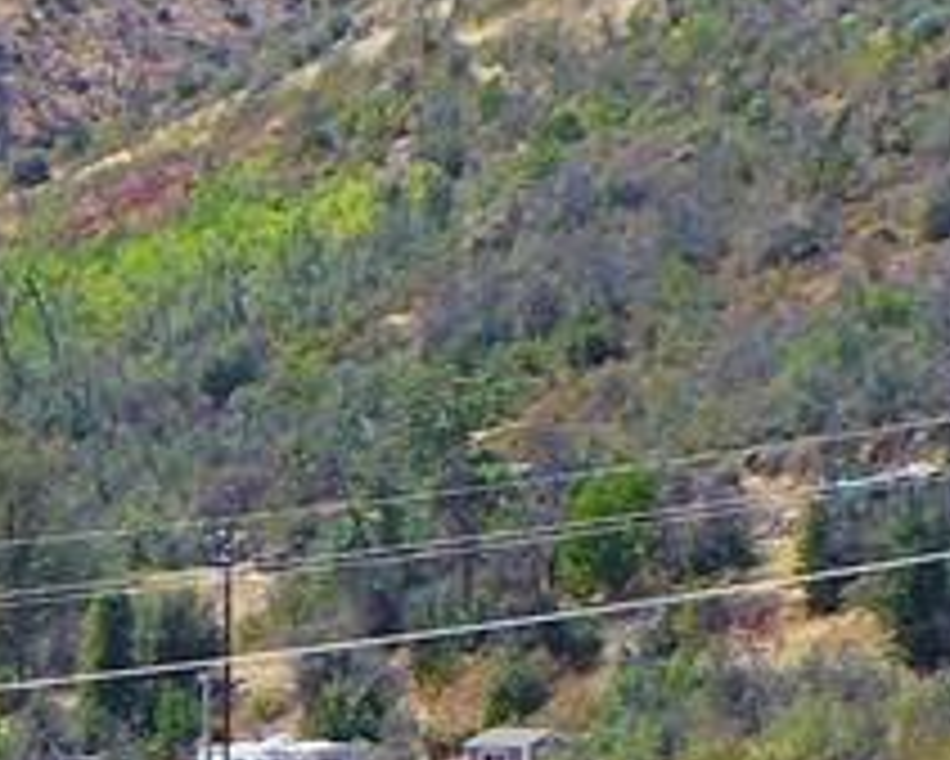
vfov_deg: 4.8
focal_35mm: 309
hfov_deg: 5.6
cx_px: -2431
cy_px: 2302
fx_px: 8692
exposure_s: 1/1000
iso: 80
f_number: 3.2
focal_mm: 8.4
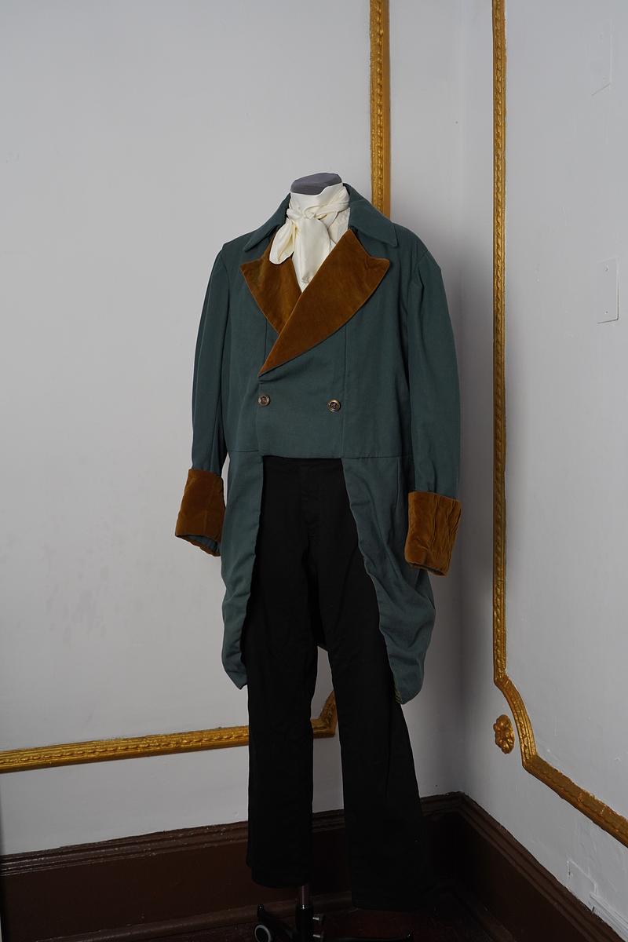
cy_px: 471
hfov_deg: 36.9
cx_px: 314
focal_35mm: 36
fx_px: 942
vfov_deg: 53.1
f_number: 5
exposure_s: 1/125
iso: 1250
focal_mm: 36
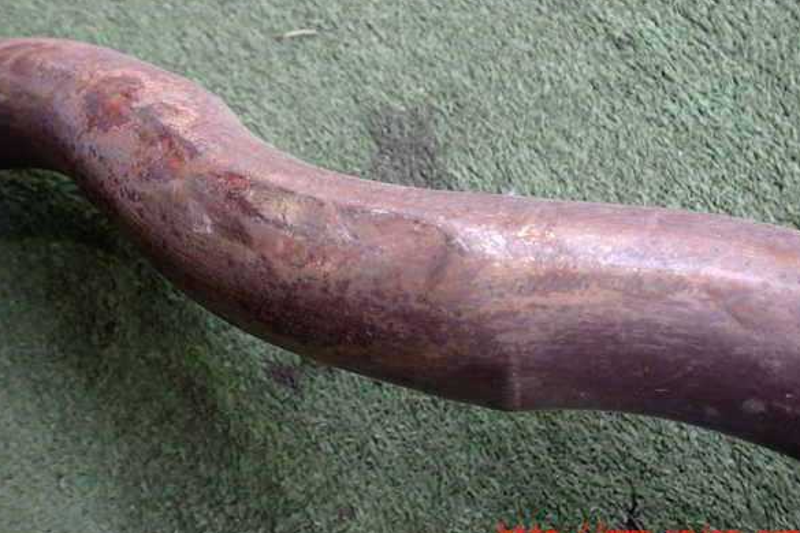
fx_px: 711
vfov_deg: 41.1
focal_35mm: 32
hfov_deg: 58.7
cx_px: 398
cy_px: 247
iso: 200
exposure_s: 1/80
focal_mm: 5.4
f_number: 2.3
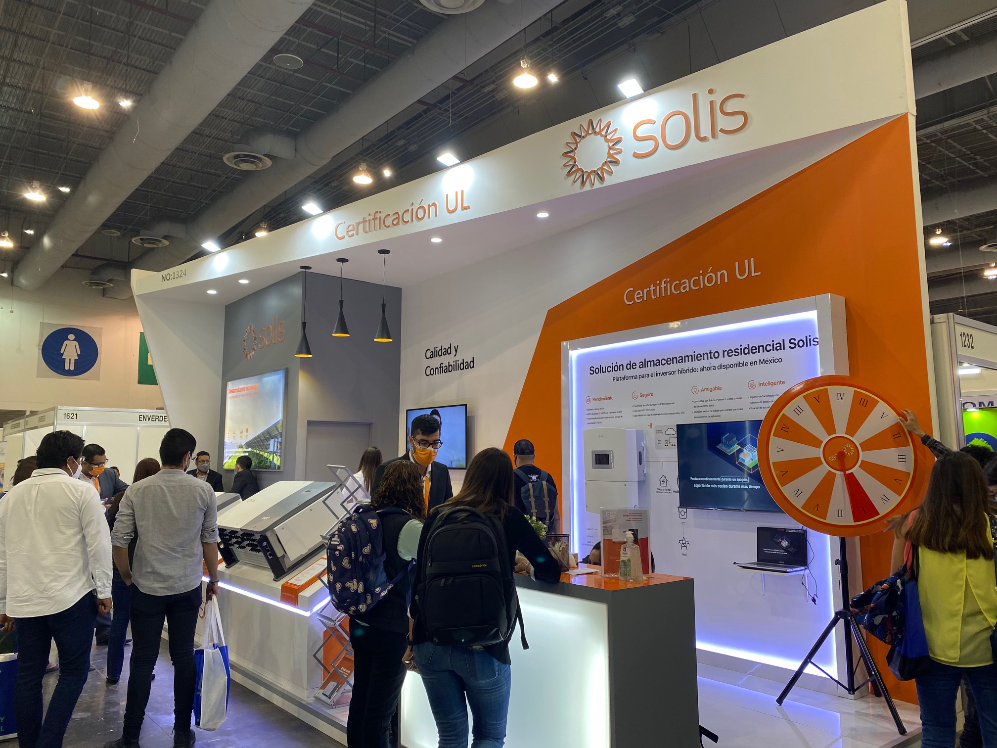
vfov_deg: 53.1
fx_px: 749
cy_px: 374
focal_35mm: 26
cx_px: 498
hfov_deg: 67.3
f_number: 1.8
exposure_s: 1/60
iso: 64
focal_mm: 4.25
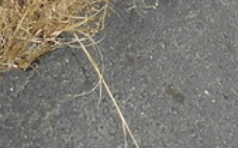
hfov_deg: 10.4
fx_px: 1269
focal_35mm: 196
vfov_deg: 6.1
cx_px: 341
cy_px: -331
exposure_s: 1/1600
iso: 80
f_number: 3.2
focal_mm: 4.6
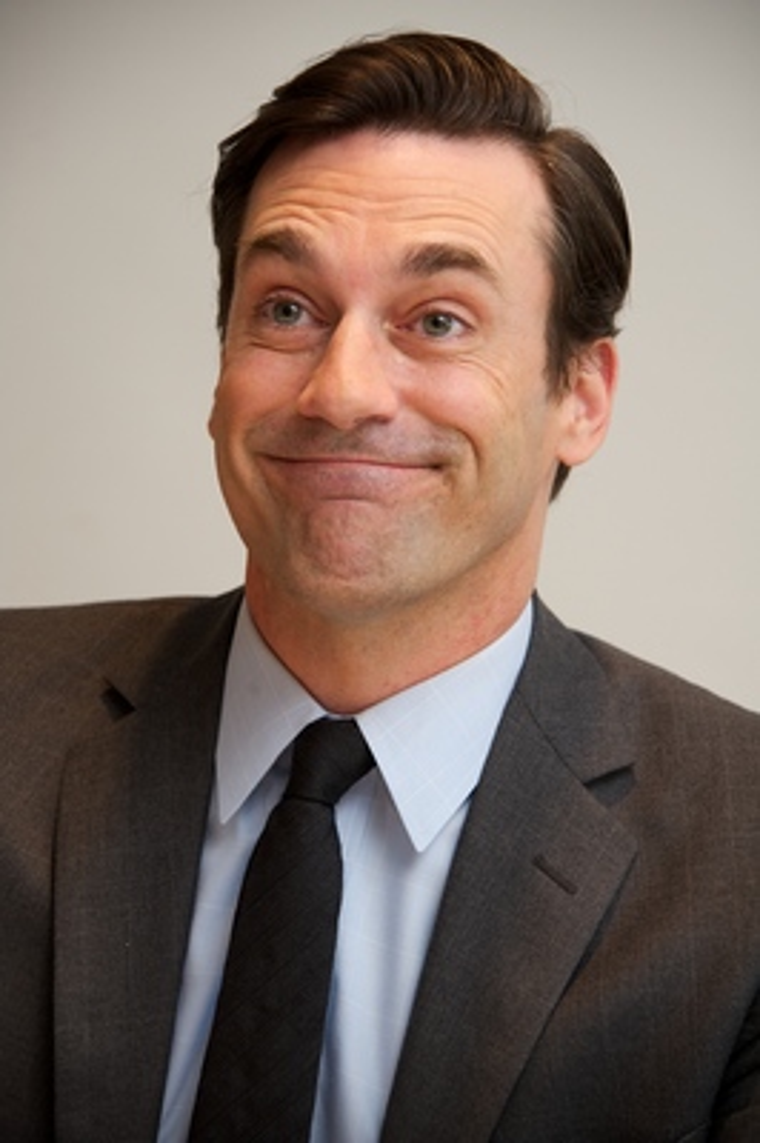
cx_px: 380
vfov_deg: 12.1
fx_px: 5392
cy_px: 572
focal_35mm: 170
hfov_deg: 8.1
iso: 640
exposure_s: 1/60
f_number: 6.3
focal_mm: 170
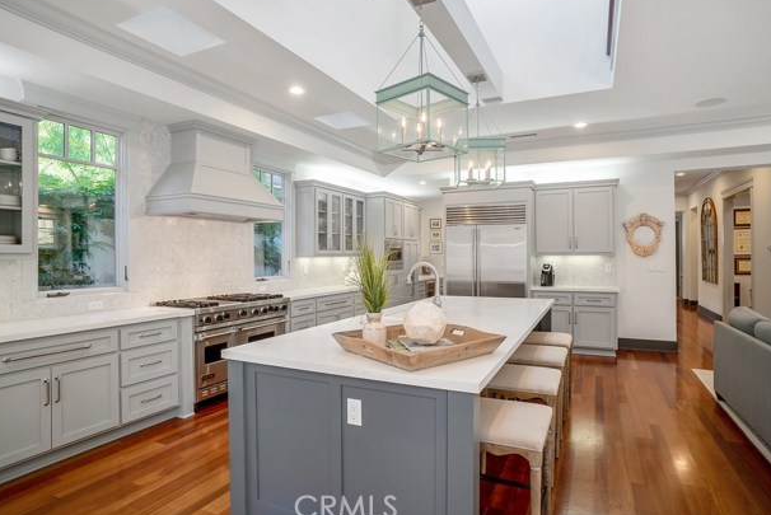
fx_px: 407
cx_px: 396
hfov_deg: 86.8
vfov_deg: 64.6
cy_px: 253
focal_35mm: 19
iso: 125
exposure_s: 1/25
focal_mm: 18
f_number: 8
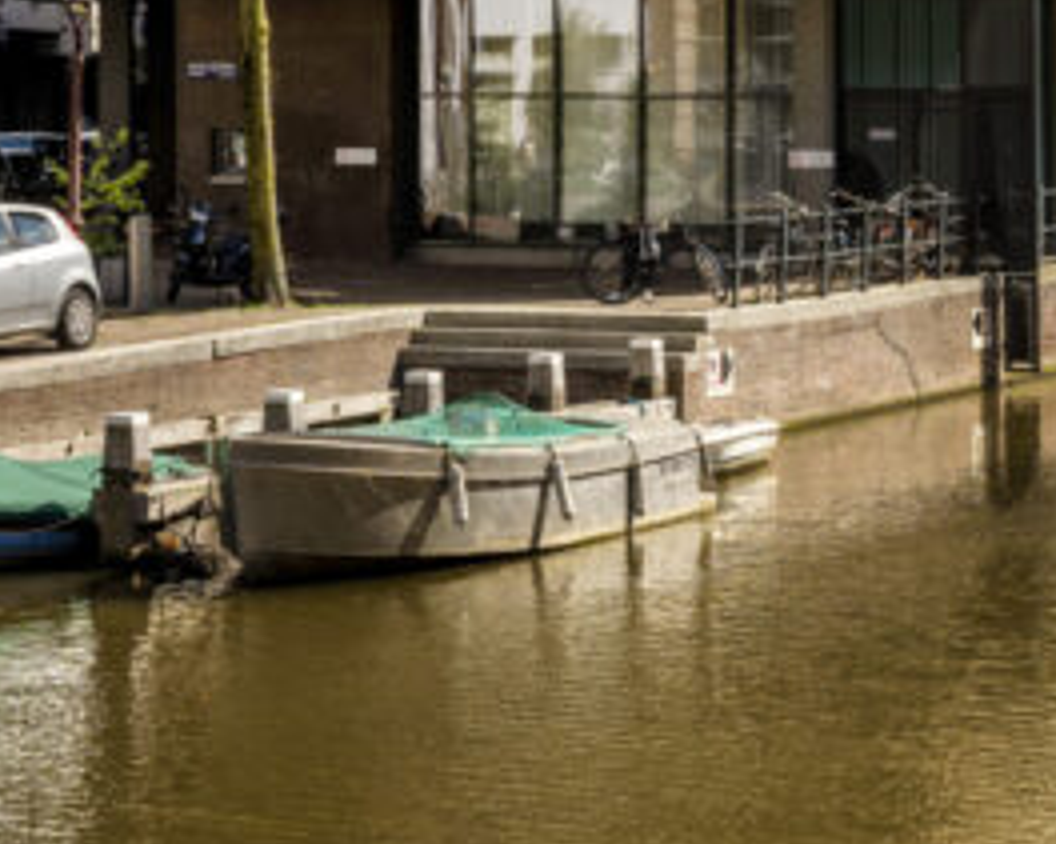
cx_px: 852
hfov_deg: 15.4
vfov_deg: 11.9
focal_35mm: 124
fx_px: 3874
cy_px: -374
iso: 100
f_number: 9
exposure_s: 1/250
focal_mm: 34
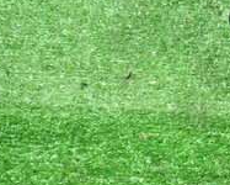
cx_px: 331
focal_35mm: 94
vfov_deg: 16.4
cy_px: 105
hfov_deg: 18.4
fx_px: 641
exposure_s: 1/30
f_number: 2.3
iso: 200
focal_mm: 5.4
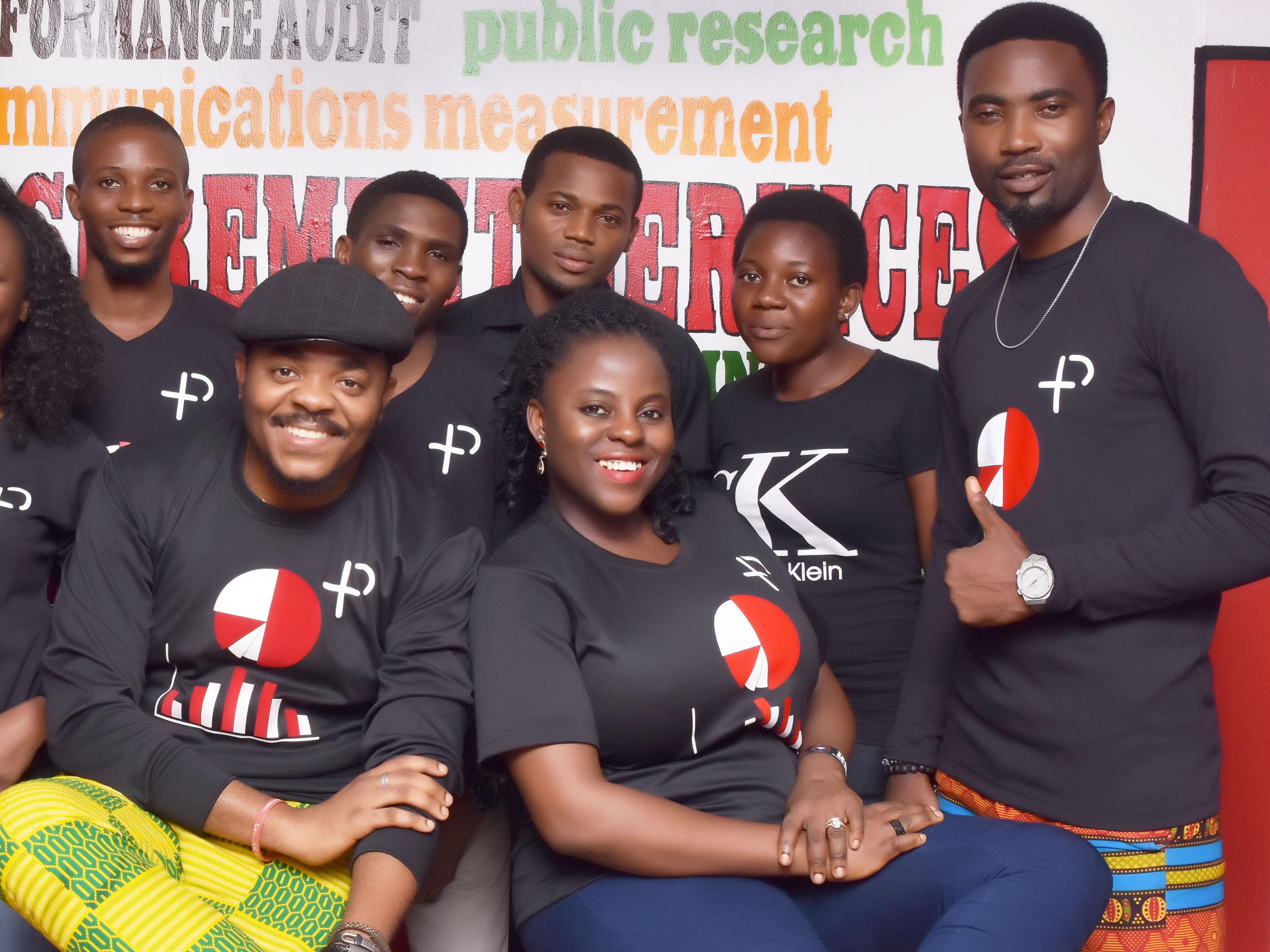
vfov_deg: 27.0
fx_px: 1981
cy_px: 408
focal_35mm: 54
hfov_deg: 34.7
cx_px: 301
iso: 500
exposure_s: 1/320
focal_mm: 24
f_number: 8
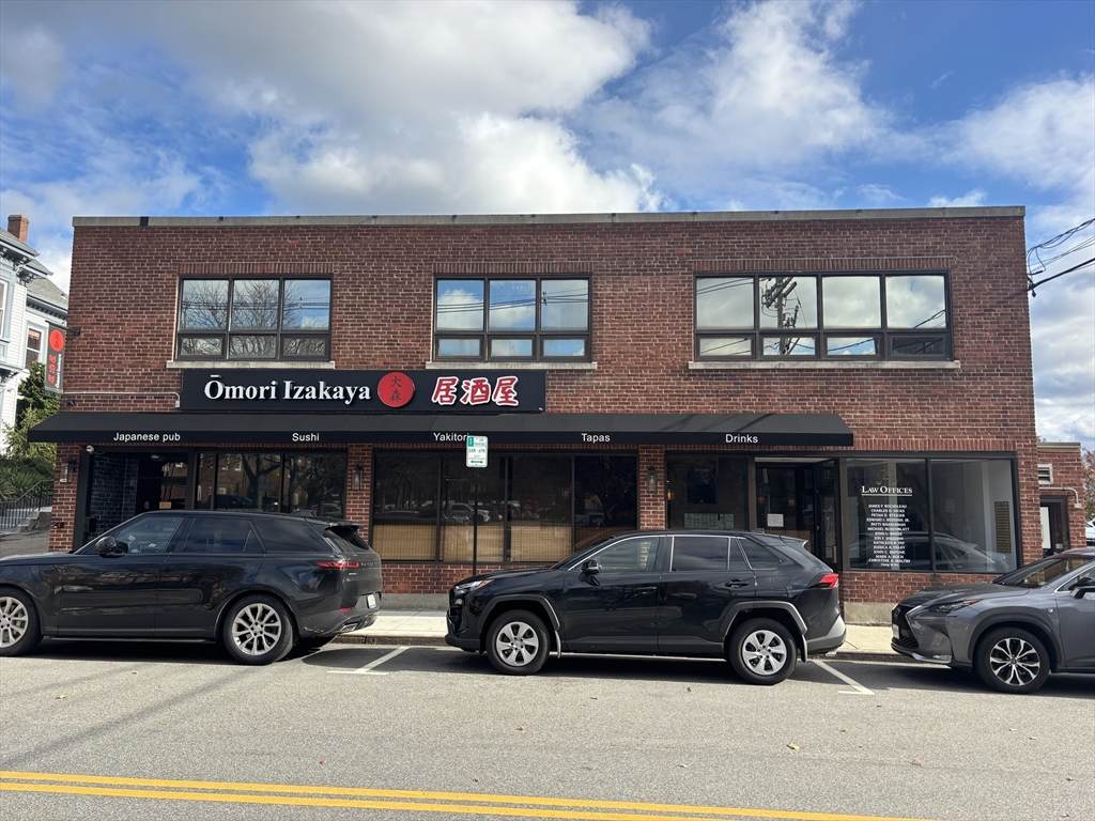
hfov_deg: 67.3
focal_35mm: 26
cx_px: 548
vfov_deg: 53.1
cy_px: 410
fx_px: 822
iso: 50
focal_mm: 5.96
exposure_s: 1/1667
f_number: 1.6
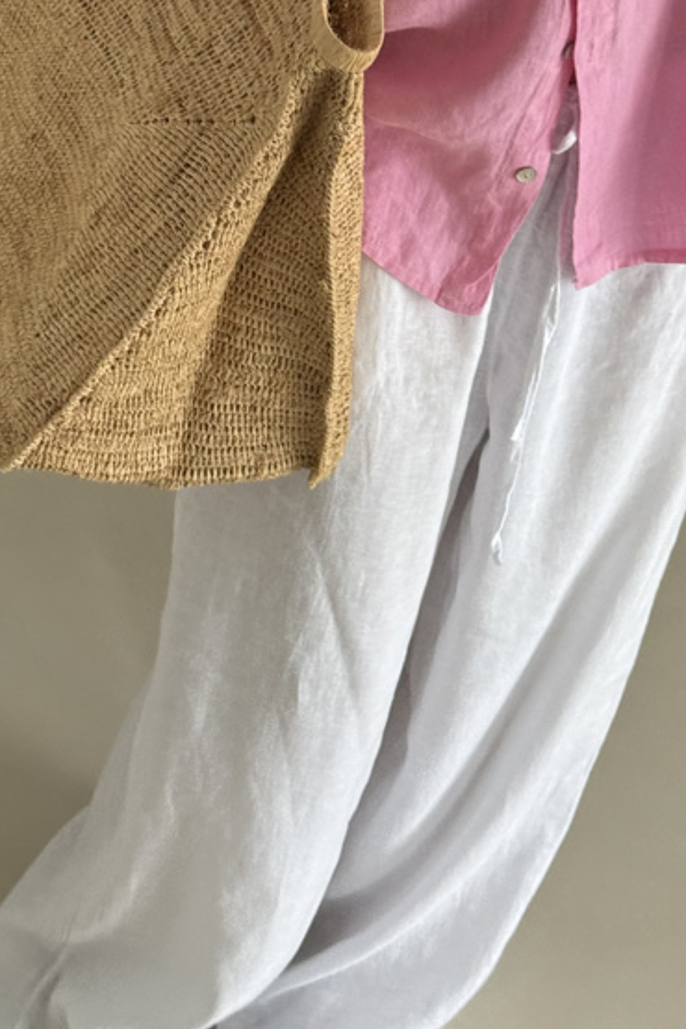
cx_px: 426
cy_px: 254
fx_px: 2572
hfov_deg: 15.2
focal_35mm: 90
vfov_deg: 22.4
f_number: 1.78
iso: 64
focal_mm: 6.76
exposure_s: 1/121
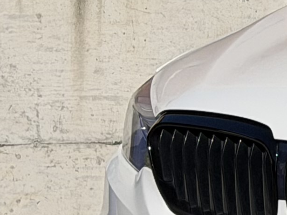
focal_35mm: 314
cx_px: 925
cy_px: 51
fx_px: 2603
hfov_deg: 5.8
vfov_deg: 4.7
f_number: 1.78
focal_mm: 6.76
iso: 80
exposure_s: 1/11364
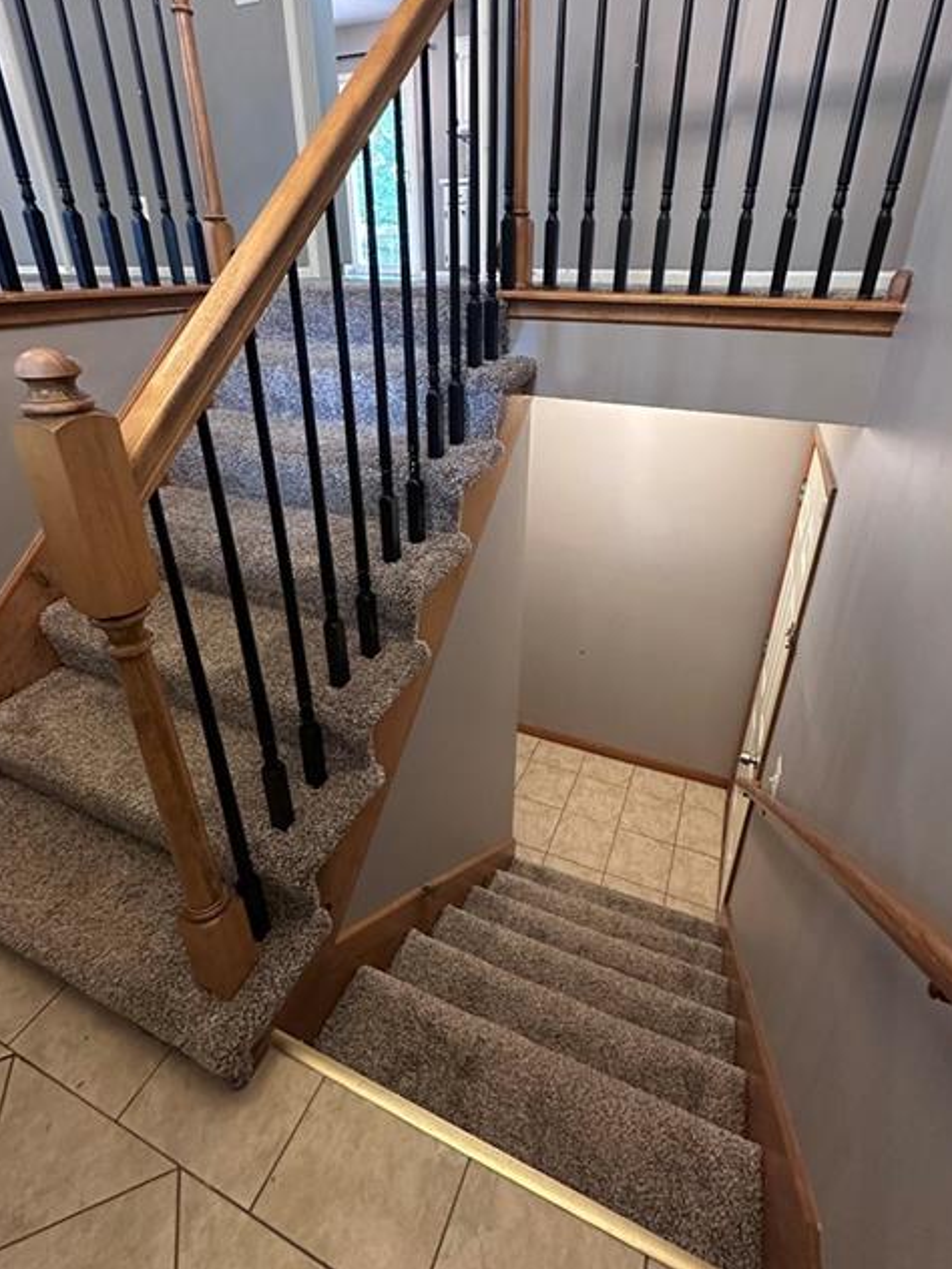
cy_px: 564
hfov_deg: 74.7
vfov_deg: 90.7
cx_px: 496
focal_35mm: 17
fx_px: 623
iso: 640
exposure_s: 1/60
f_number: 2.2
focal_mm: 2.22
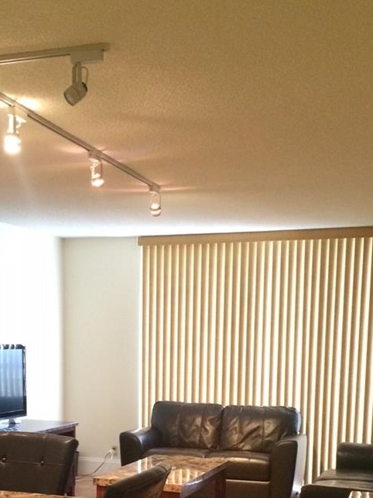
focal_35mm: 56
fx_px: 805
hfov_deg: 26.0
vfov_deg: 32.6
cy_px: 448
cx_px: 142
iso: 320
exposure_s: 1/15
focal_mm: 4.12
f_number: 2.2
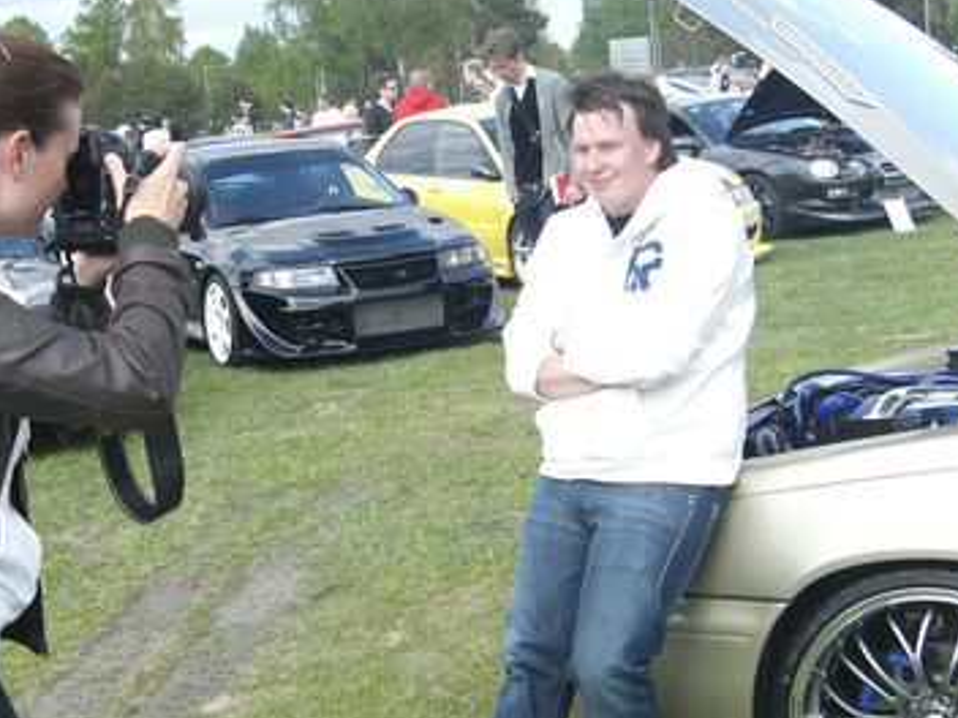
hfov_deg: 27.9
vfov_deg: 21.2
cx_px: 297
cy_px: 479
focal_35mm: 69
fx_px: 1910
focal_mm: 7.9
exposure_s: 1/800
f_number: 2.8
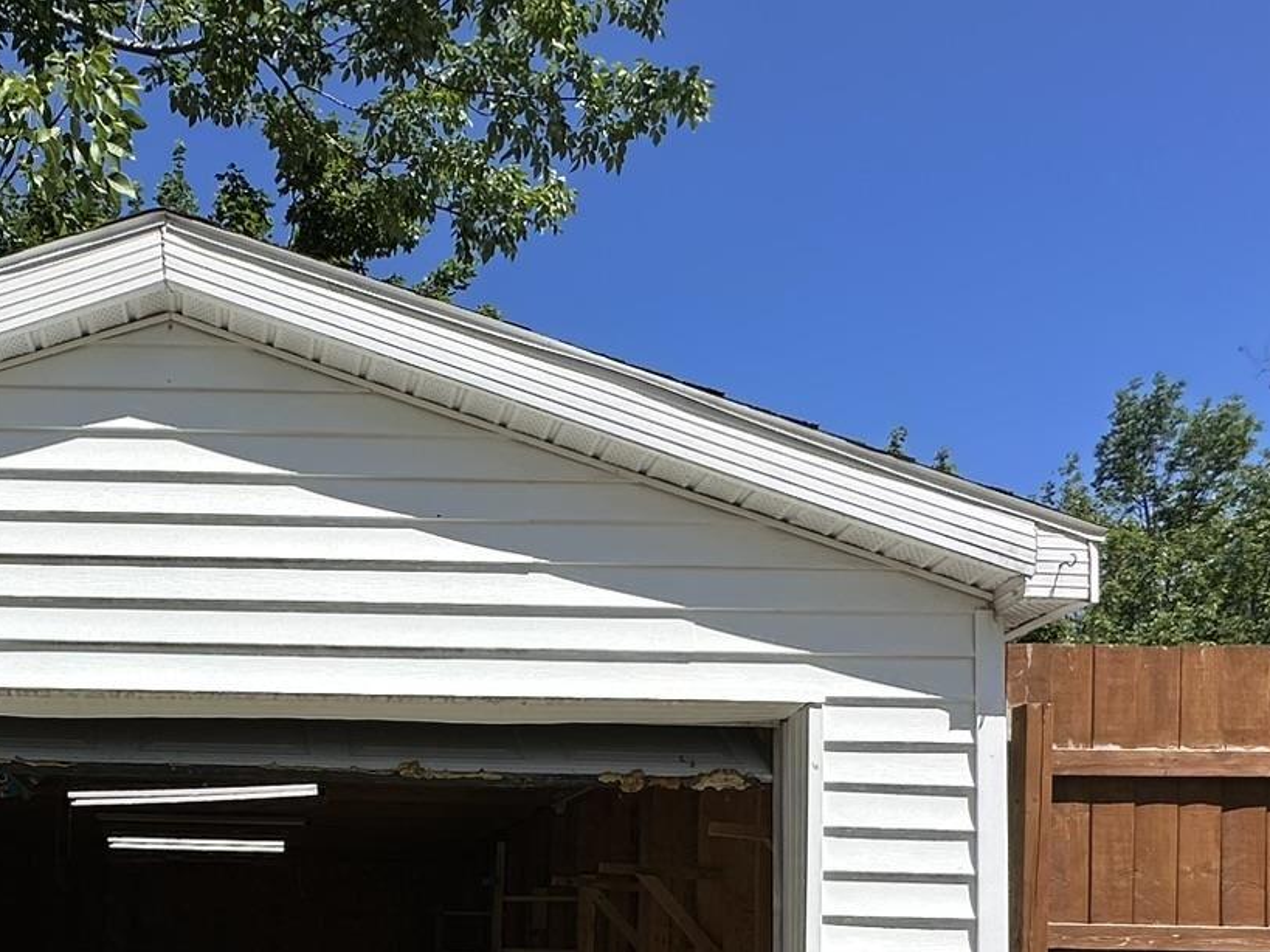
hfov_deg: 48.9
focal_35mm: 35
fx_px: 1284
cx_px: 214
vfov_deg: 36.7
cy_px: 941
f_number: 2.2
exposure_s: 1/3205
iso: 50
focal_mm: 2.22
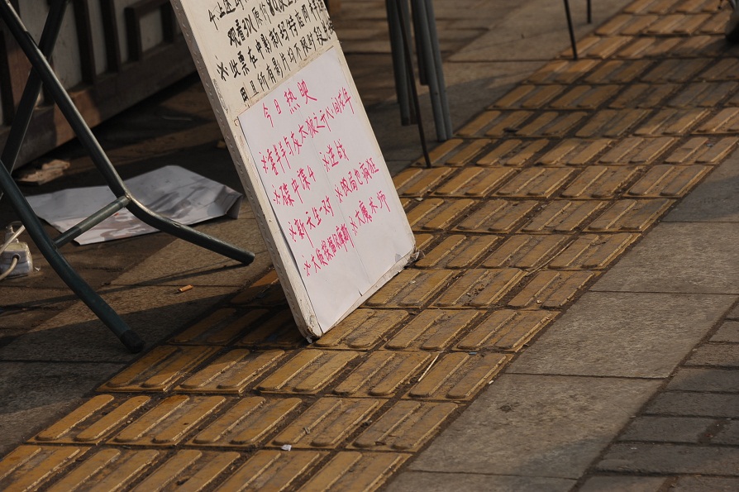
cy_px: 246
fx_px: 3488
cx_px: 370
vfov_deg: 8.1
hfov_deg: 12.1
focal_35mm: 170
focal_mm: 170
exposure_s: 1/250
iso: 200
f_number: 8
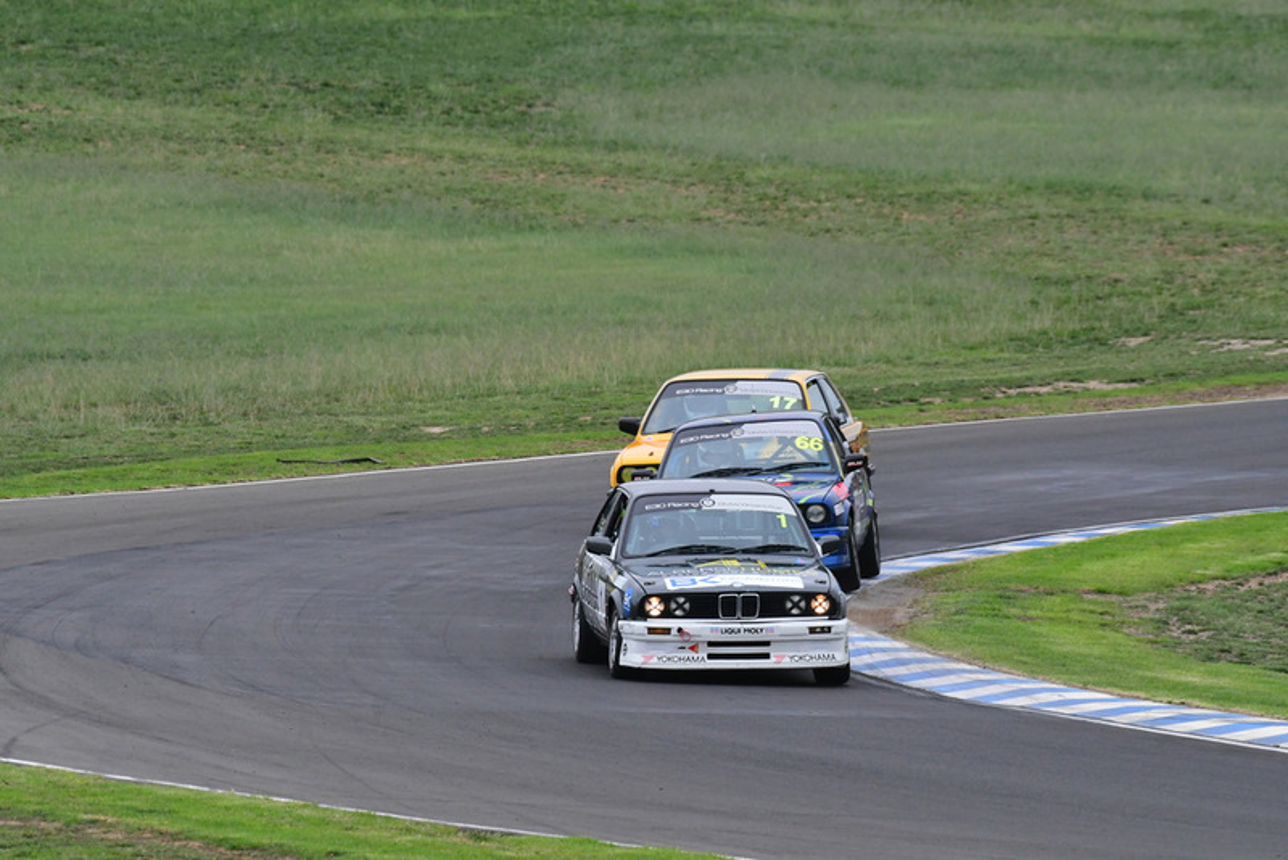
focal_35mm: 630
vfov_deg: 2.2
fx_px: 22547
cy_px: 430
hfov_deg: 3.3
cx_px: 644
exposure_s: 1/640
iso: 2000
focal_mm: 420
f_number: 9
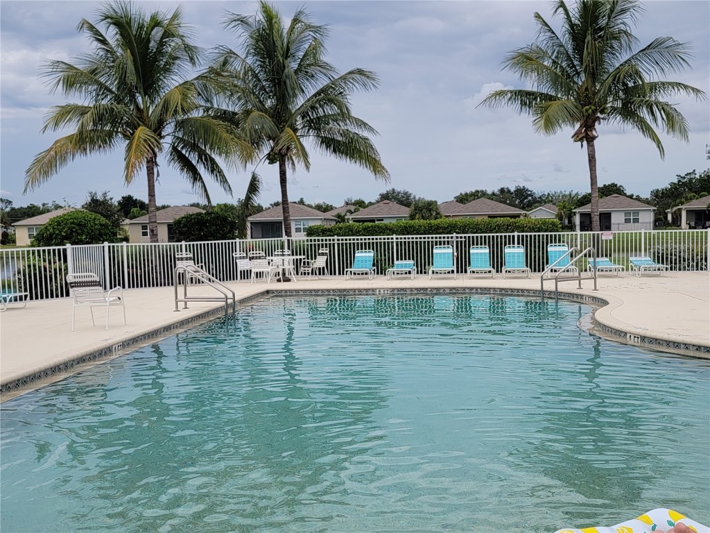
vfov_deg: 56.8
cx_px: 355
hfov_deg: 71.6
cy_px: 266
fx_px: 492
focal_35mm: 24
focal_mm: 6.7
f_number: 1.8
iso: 16
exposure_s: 1/1108
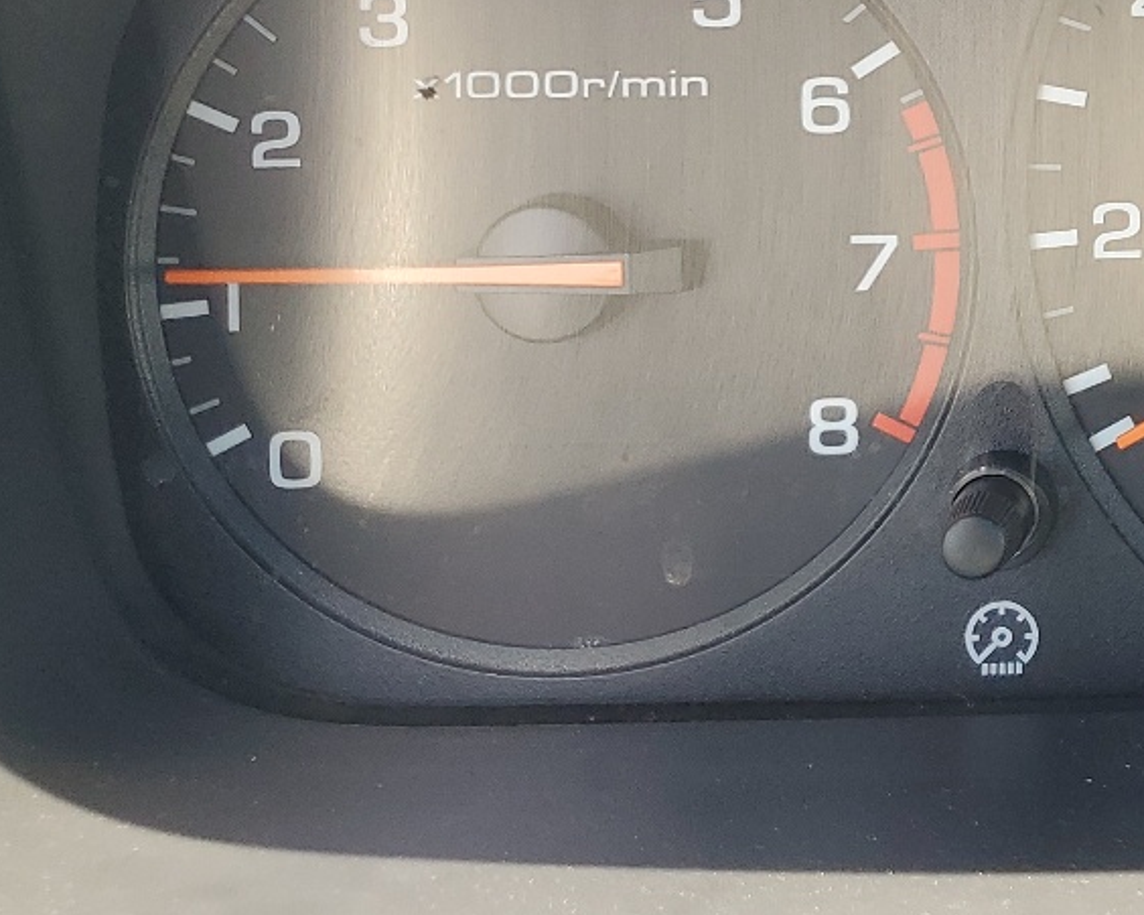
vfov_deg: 20.7
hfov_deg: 23.2
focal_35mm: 72
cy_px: 41
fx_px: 2437
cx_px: 1511
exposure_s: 1/200
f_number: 1.5
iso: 50
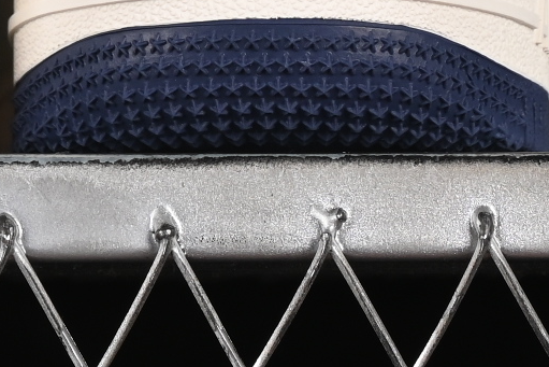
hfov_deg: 5.2
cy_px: -447
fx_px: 5979
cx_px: -124
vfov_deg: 3.5
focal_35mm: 392
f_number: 7.1
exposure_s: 1/125
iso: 160
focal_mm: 48
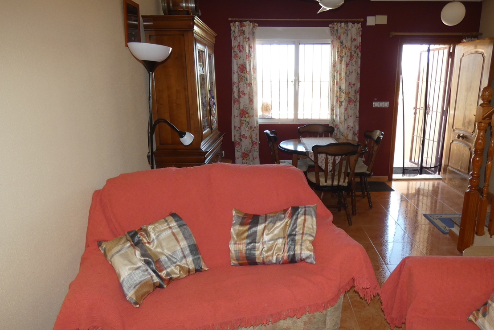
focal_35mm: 24
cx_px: 283
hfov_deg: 73.3
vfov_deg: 53.2
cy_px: 169
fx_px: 329
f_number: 2.8
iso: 160
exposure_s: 1/60
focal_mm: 3.6
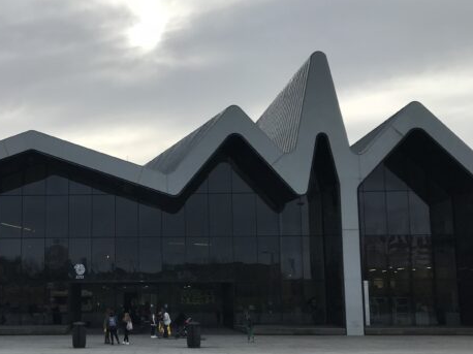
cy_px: 221
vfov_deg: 30.7
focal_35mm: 47
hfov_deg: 39.6
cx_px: 134
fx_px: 642
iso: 20
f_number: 1.8
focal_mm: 3.99
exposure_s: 1/2398
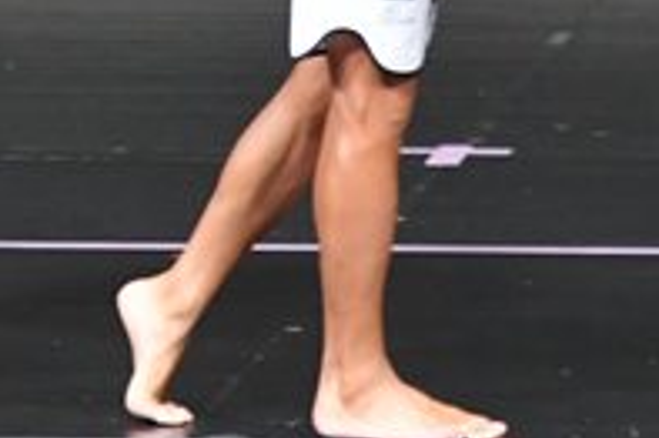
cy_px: -137
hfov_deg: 1.8
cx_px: -232
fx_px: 21545
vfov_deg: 1.2
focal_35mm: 1178
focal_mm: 200
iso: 5000
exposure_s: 1/400
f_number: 5.6
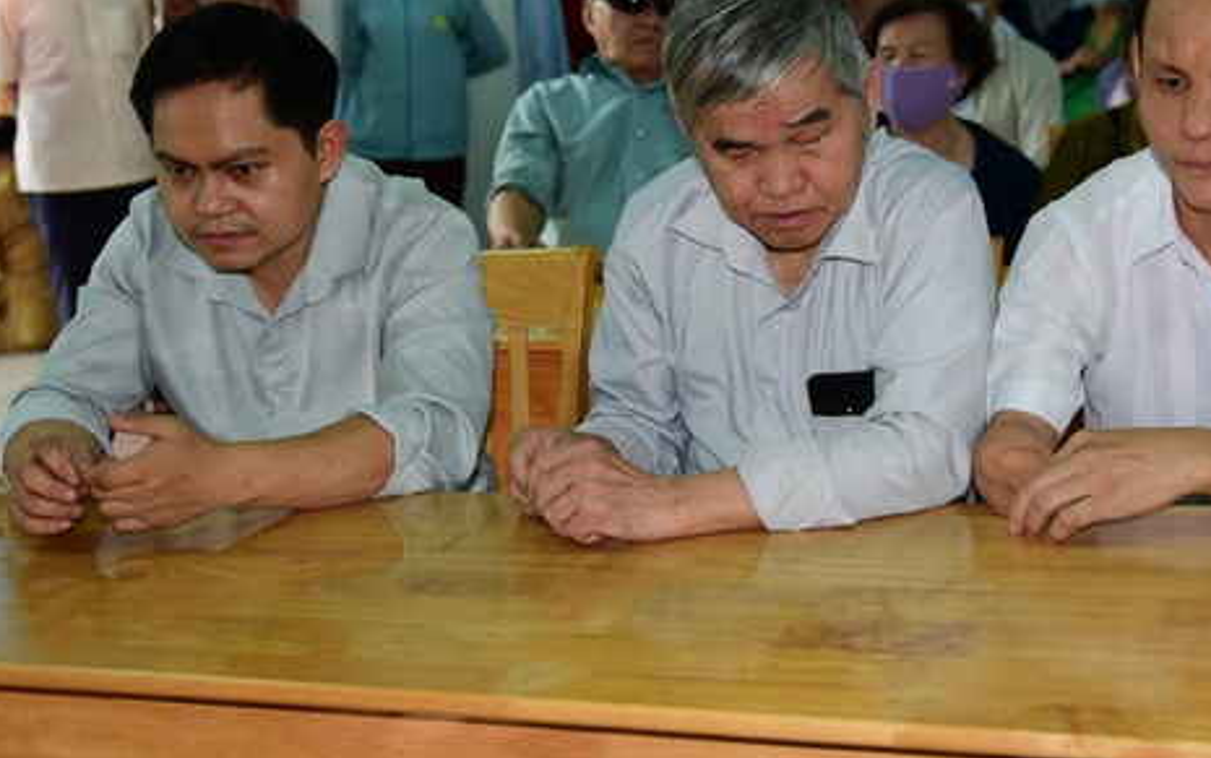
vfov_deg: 22.6
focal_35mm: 57
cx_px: 792
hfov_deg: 35.4
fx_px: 1882
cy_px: 227
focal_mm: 40
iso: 320
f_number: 4
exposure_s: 1/60
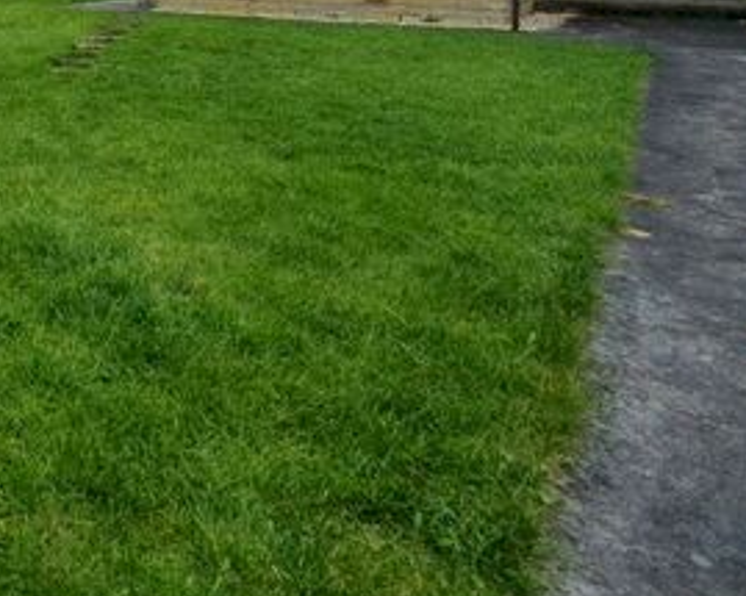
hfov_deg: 41.0
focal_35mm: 33
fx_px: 728
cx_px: -111
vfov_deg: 38.8
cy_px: -15
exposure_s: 1/169
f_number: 2.2
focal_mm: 1.8
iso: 50
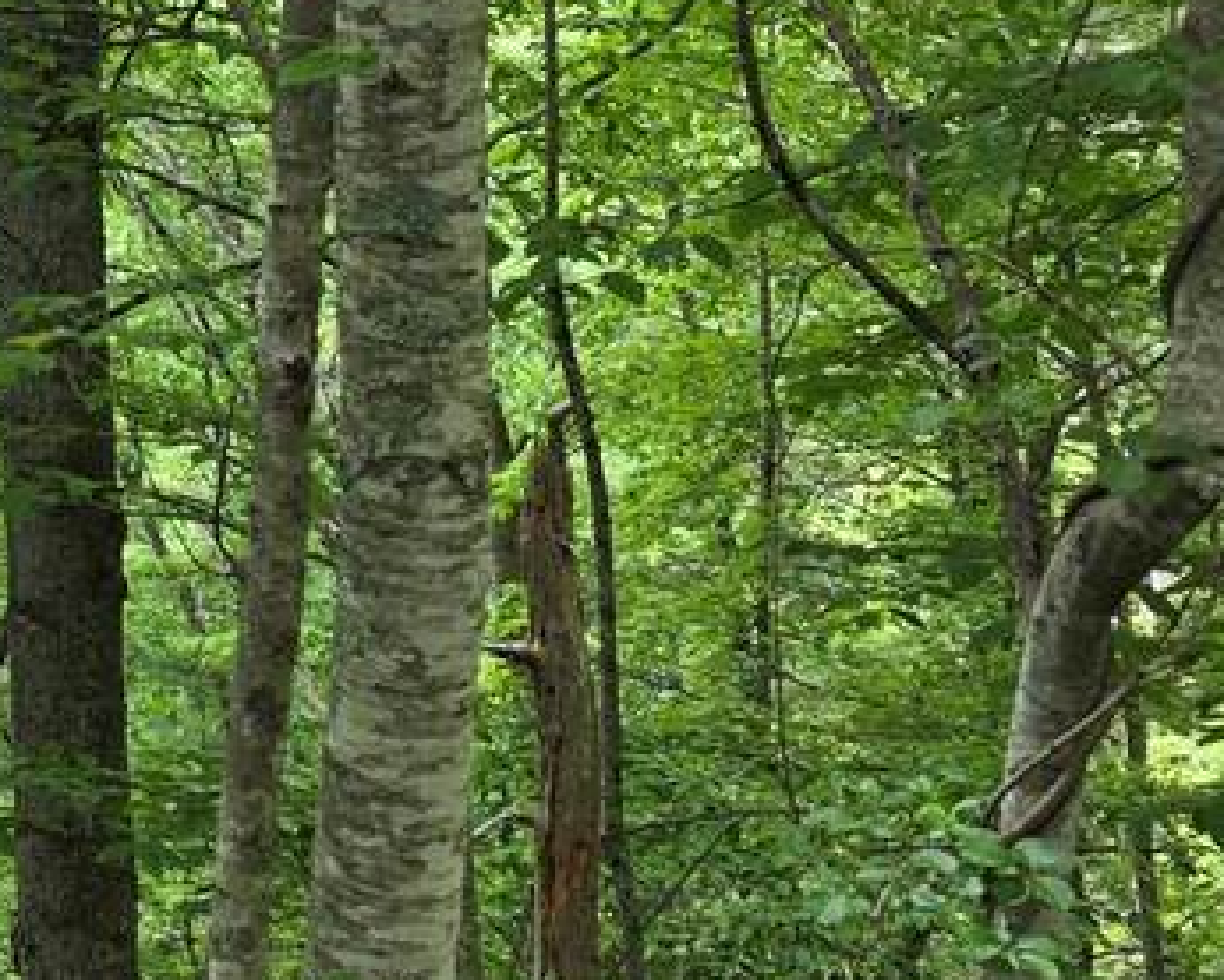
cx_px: -531
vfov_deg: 18.2
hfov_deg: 20.3
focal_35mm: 83
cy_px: 64
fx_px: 3008
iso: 64
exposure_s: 1/180
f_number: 1.7
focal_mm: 6.3
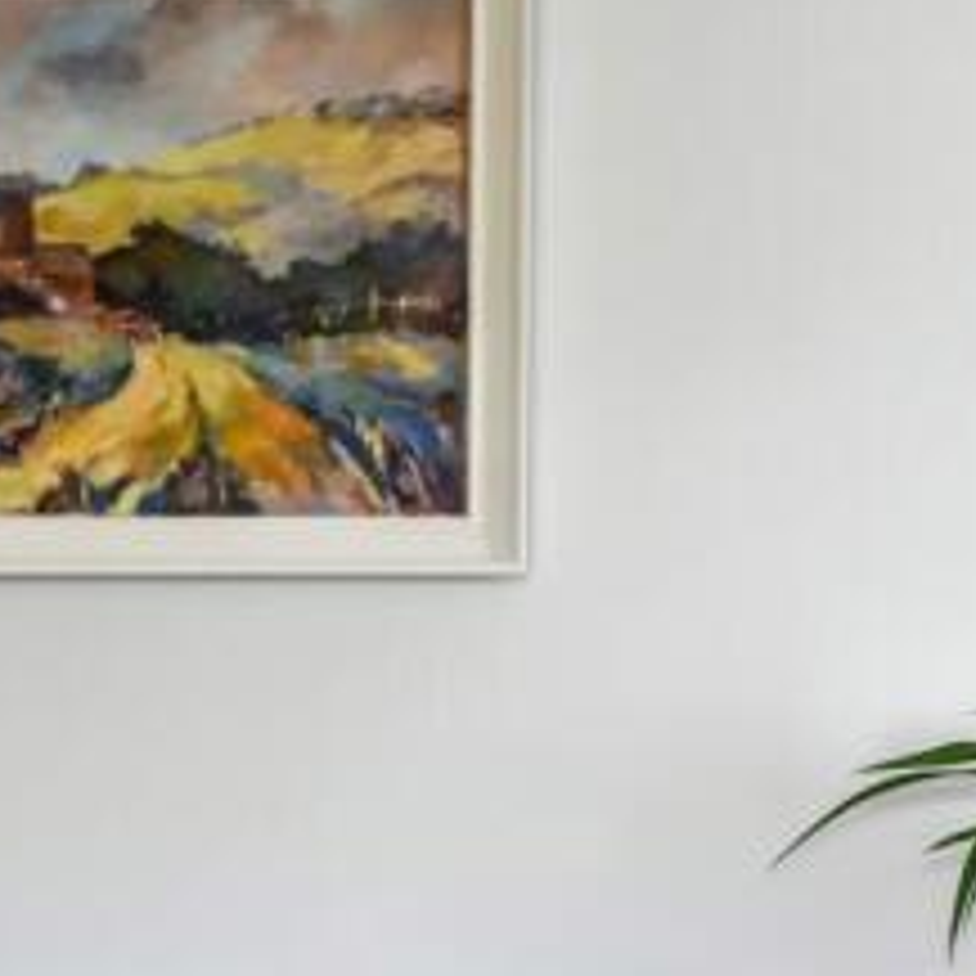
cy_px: 884
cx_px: 630
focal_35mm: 128
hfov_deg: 13.6
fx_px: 4083
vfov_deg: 13.5
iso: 400
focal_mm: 50
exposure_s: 1/1000
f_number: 1.4
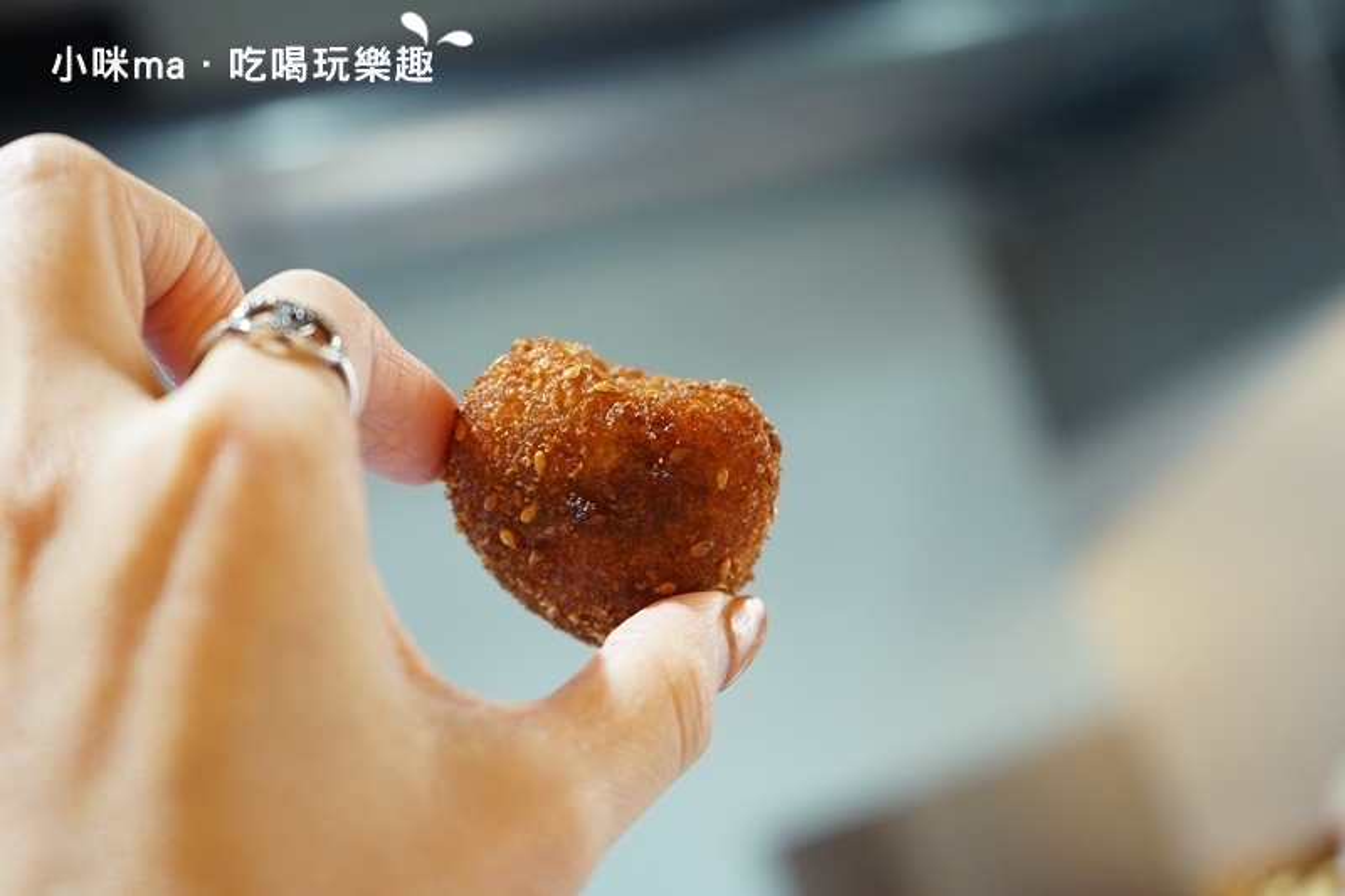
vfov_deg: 23.8
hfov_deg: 35.1
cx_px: 672
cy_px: 448
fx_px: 2129
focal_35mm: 57
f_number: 5
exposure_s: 1/60
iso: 1250
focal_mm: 57
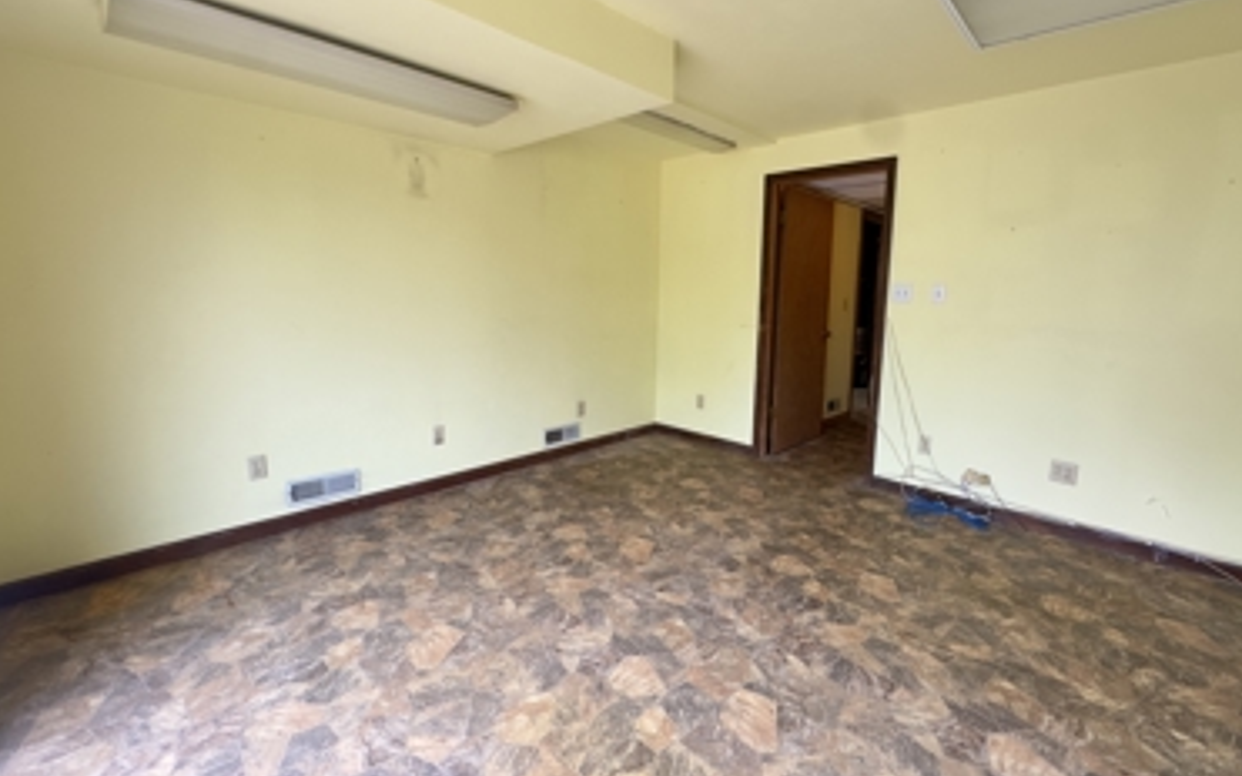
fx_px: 542
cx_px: 666
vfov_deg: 71.2
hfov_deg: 97.6
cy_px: 361
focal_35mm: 16
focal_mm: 2.22
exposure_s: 1/99
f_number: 2.2
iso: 200
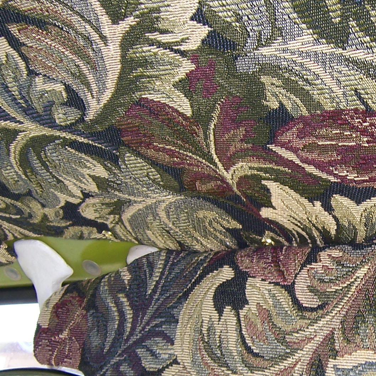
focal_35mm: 71
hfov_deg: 23.5
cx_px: 355
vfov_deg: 24.1
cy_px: 269
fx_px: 873
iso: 80
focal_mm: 5.5
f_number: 3.4
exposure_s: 1/90
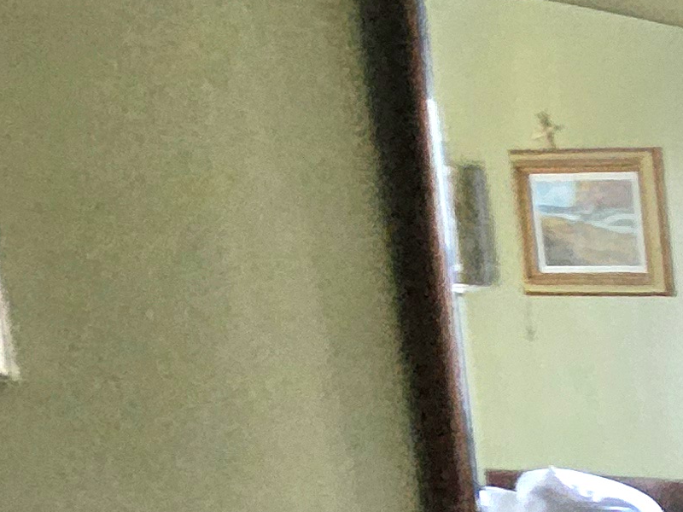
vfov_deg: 22.1
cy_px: 453
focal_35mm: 65
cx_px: 1621
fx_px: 1282
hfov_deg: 15.5
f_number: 2.2
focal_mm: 1.7
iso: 500
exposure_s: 1/30
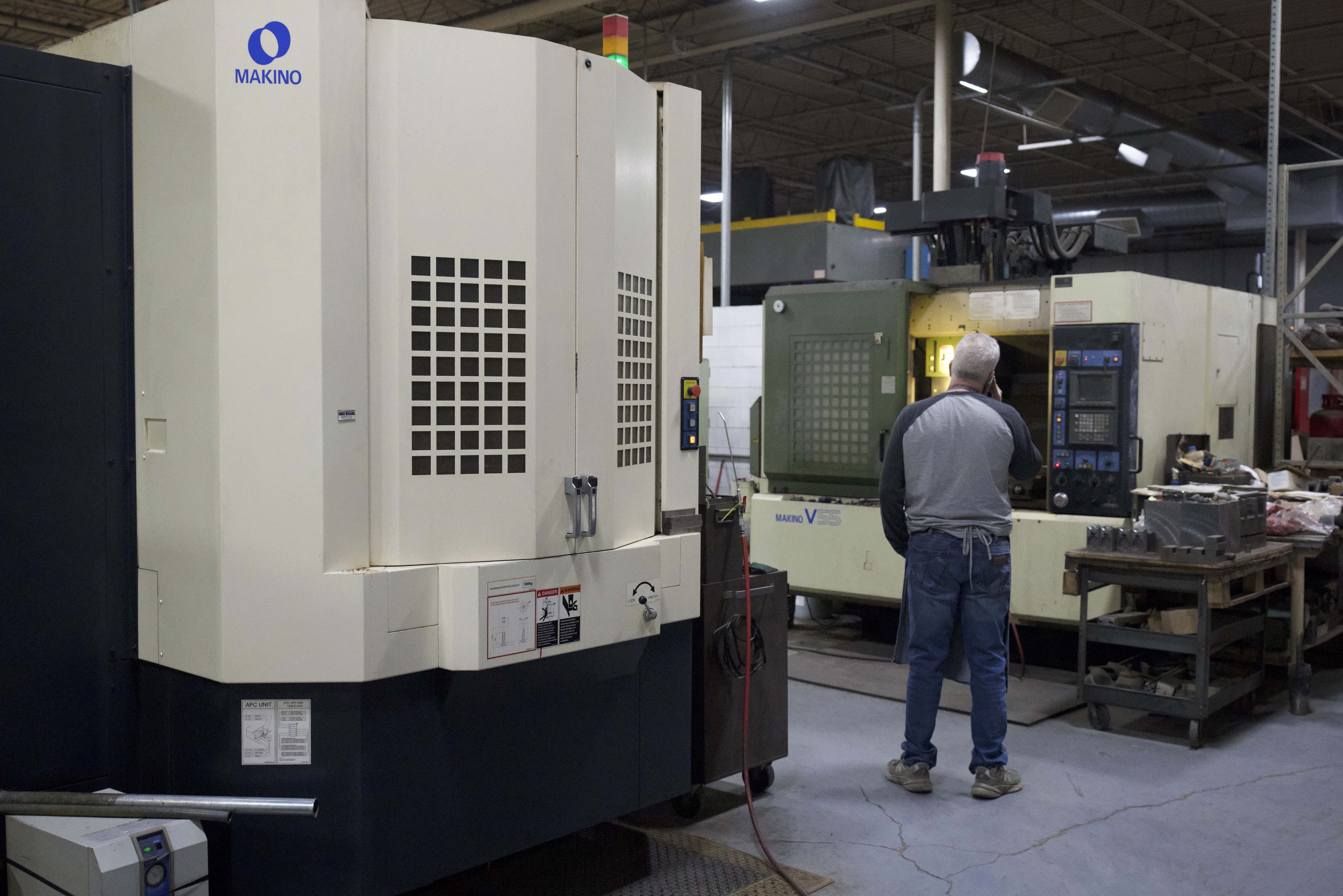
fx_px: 1306
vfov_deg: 37.9
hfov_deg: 54.4
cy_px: 448
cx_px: 672
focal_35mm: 35
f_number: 3.5
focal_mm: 35
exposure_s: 1/800
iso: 10000
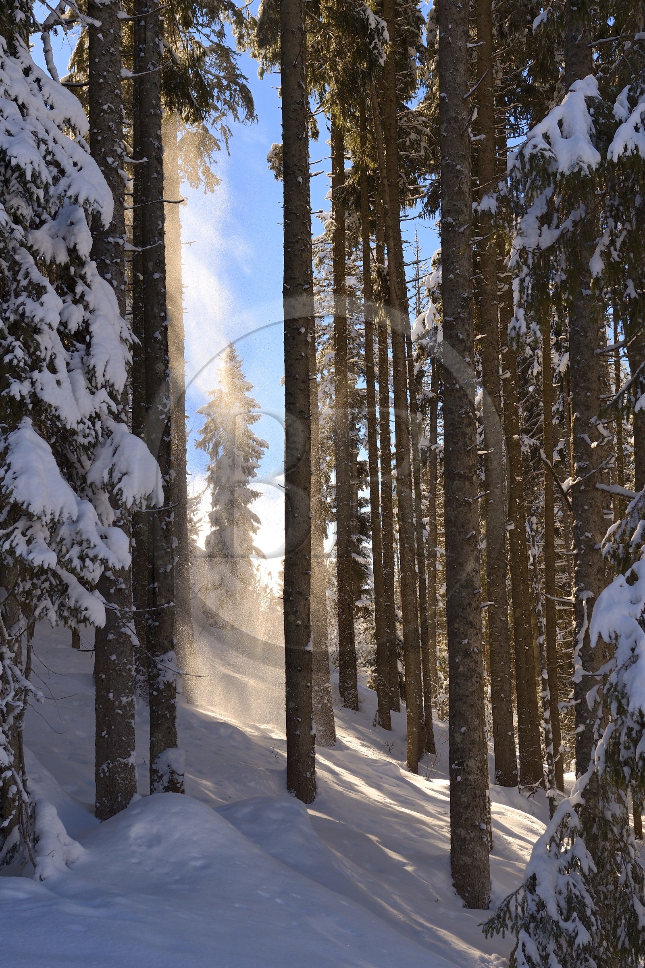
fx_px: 1559
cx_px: 322
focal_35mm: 58
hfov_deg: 23.4
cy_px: 484
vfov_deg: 34.5
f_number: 9
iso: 200
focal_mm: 58
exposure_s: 1/400
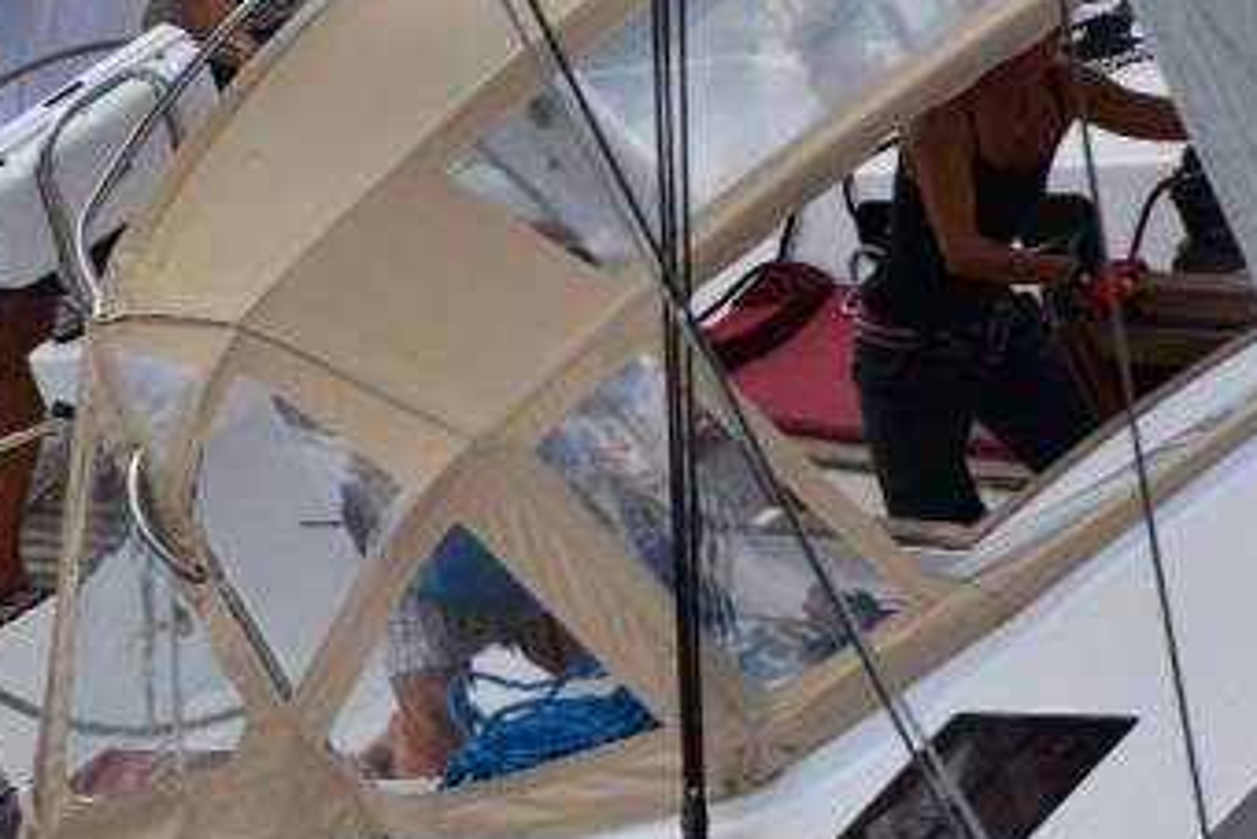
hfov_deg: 4.4
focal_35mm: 471
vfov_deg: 2.9
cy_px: 658
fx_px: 16452
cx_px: -144
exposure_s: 1/500
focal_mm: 200
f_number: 11
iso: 250
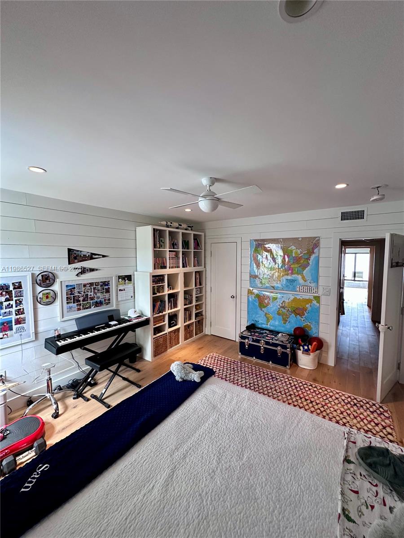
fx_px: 218
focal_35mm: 14
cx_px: 202
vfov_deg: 102.1
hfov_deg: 85.7
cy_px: 269
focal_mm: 2.22
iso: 200
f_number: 2.2
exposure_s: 1/60
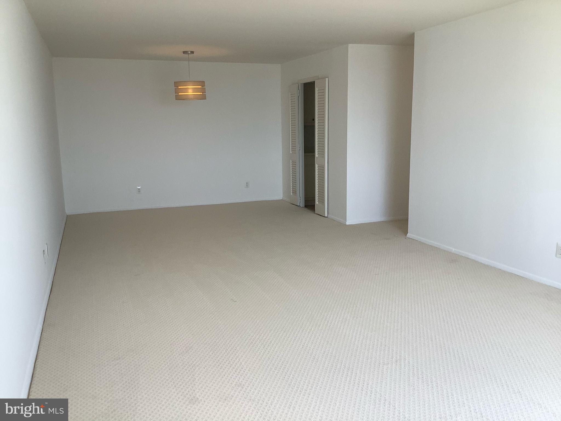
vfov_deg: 45.4
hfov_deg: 58.4
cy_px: 210
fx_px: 502
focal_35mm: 31
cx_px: 280
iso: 32
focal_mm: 3.3
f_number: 2.4
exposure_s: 1/120
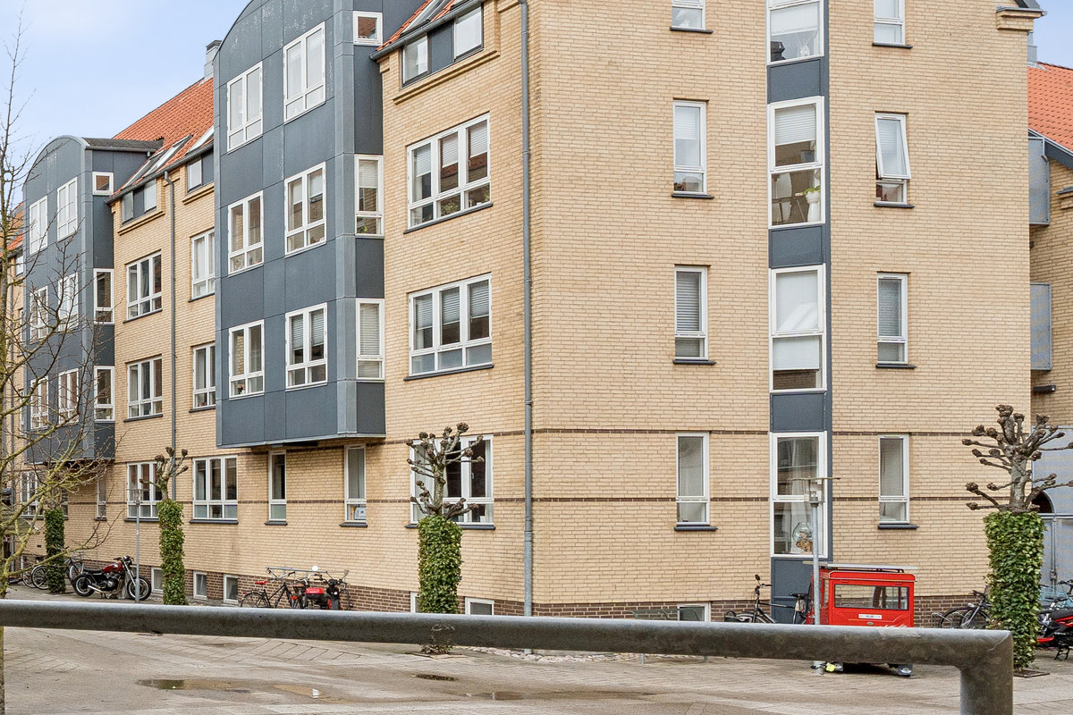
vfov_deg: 33.0
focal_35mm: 40
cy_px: 497
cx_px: -245
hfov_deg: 36.3
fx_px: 1192
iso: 800
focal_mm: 16
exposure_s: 1/250
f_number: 11
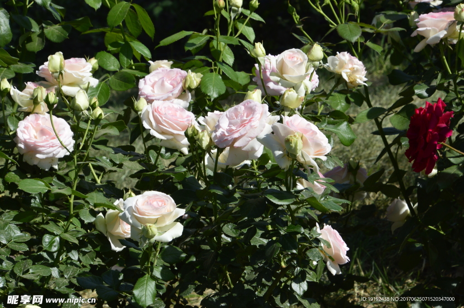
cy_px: 154
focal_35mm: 218
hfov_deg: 9.5
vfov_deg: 6.3
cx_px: 232
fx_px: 2801
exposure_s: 1/250
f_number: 18
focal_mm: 145
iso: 450
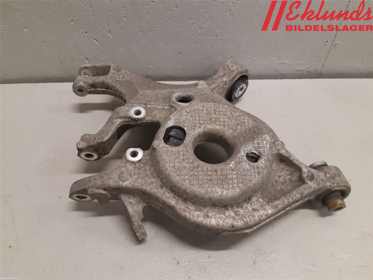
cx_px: 186
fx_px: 280
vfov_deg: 53.1
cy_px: 140
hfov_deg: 67.3
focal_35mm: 26
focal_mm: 3.93
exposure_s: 1/50
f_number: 1.7
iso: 200
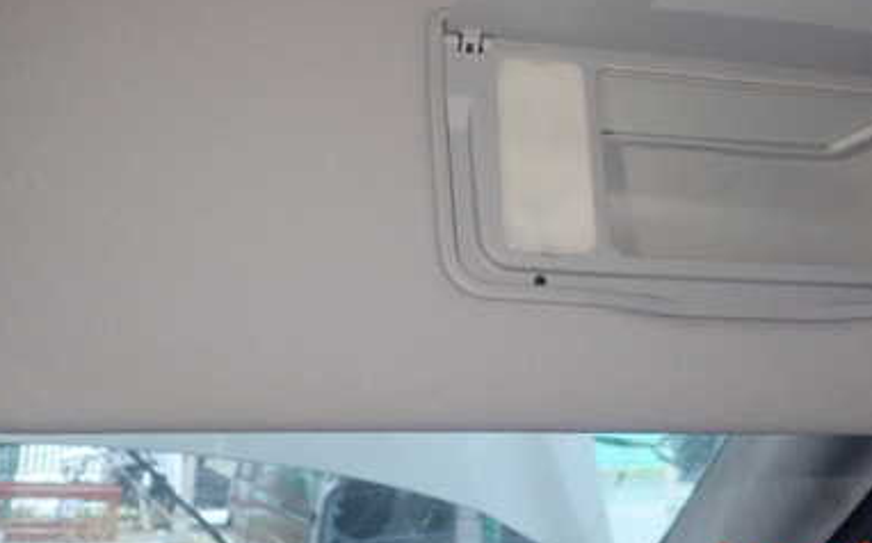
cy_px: 82
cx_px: 550
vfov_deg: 25.2
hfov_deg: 40.0
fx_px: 1187
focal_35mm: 50
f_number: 2.3
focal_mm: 5.5
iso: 800
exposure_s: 1/30
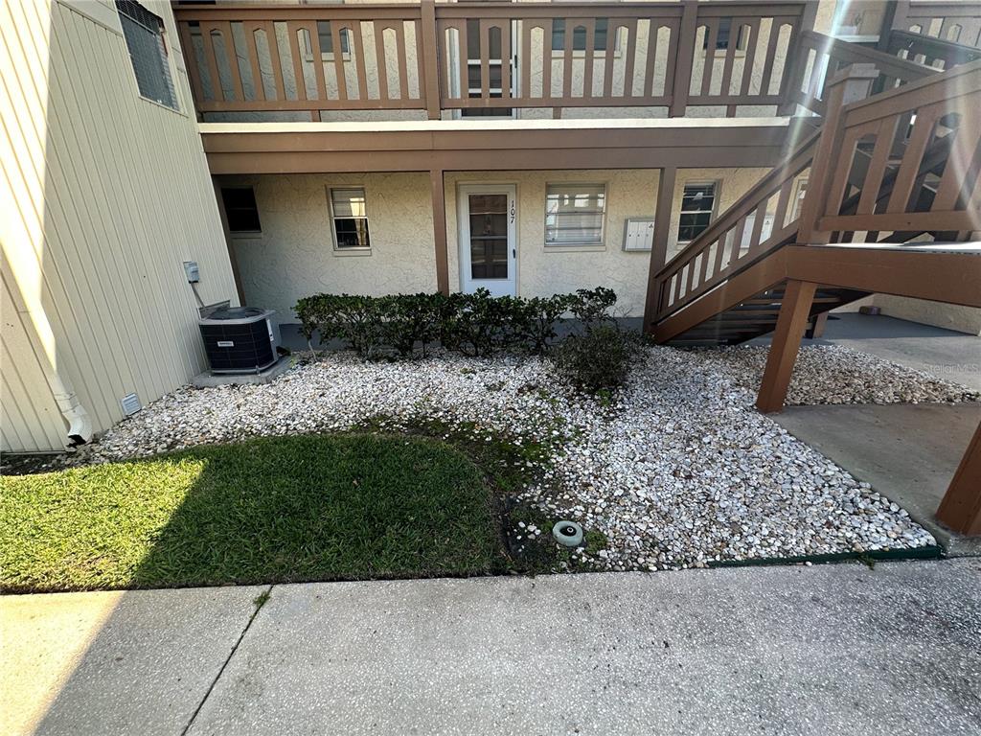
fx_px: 397
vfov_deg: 85.7
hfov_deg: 102.1
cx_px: 490
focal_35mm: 14
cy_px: 368
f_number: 2.2
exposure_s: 1/299
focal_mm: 2.22
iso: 40
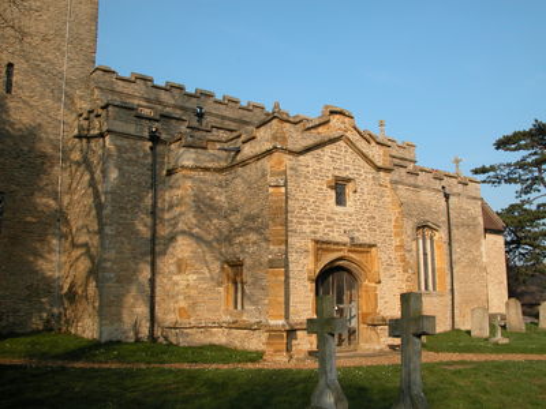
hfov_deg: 52.6
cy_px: 204
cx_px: 273
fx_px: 552
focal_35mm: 35
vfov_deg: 40.7
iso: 100
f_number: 5.6
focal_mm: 8.9
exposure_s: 1/312
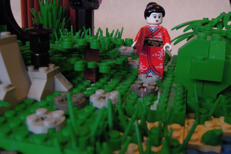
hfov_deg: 41.9
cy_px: 84
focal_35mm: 47
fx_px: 302
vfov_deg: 28.6
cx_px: 116
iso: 360
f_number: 3.5
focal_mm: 8.1
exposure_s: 1/50
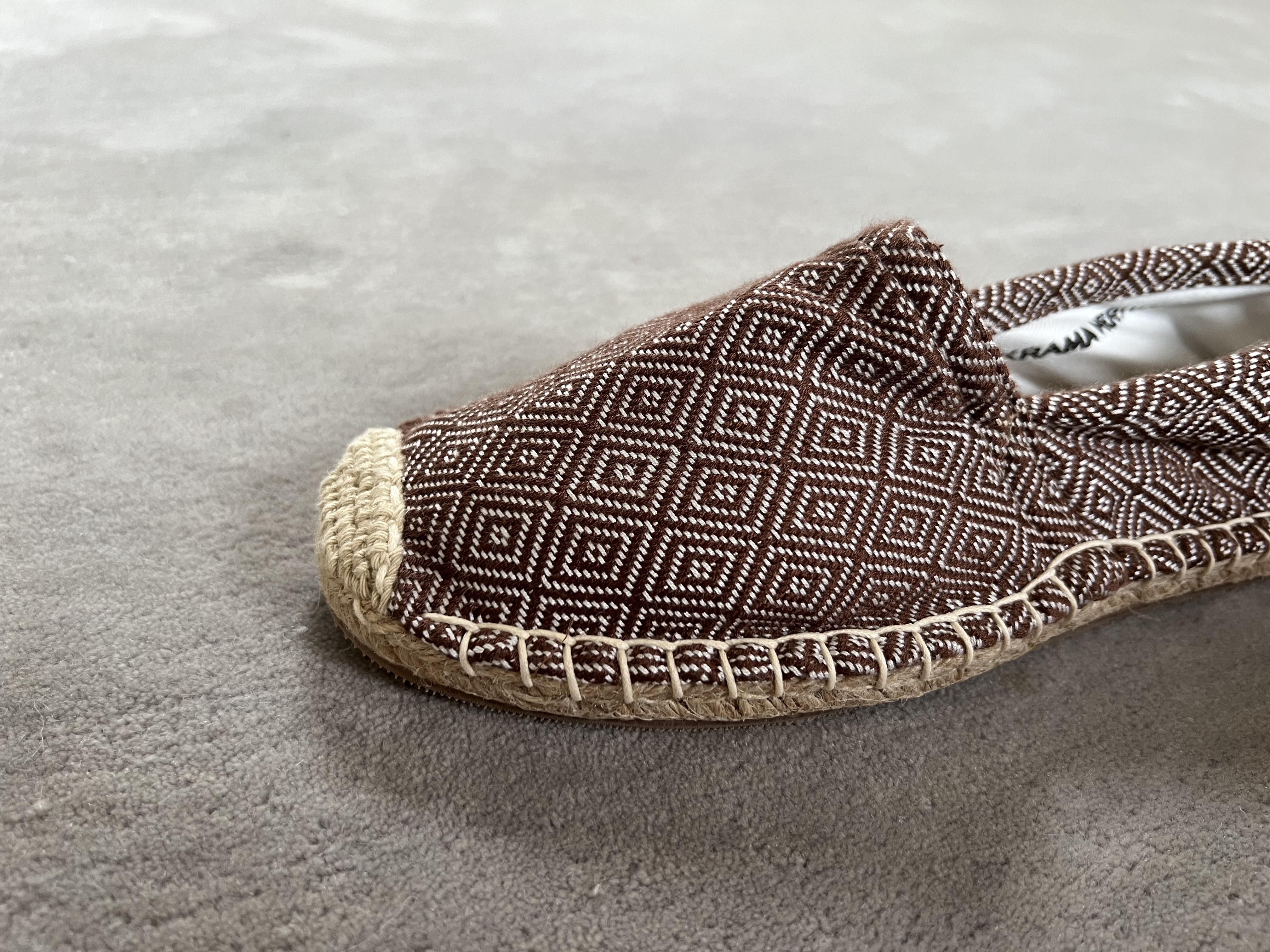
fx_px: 954
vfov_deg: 53.1
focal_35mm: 26
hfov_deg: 67.3
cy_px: 476
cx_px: 635
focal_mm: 5.7
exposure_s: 1/84
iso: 125
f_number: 1.5
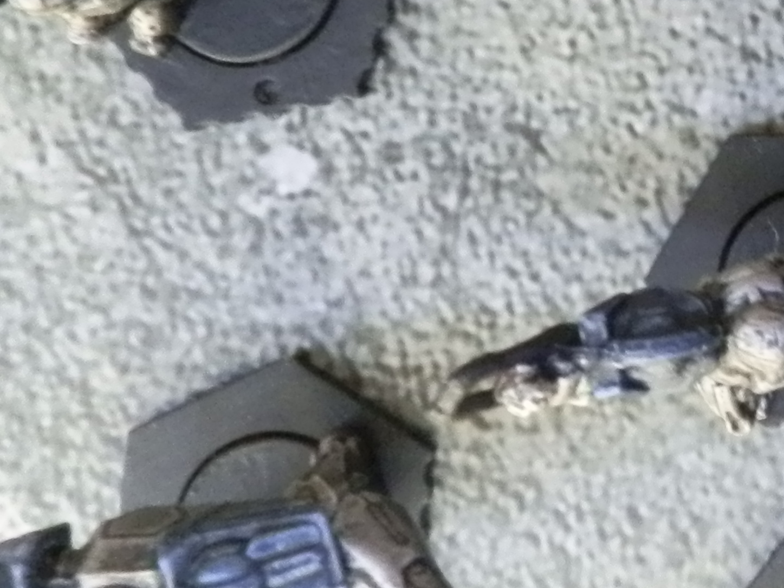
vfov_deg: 17.4
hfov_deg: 20.4
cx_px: 1154
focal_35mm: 83
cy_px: 21
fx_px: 1880
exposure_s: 1/60
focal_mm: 5
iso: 400
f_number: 3.1
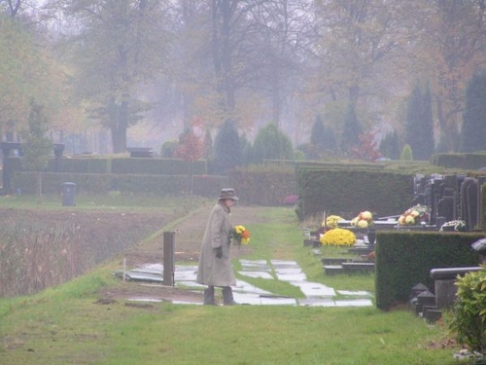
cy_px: 182
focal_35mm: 380
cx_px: 243
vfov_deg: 3.9
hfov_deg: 5.2
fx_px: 5335
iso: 200
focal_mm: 63
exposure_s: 1/200
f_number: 3.7
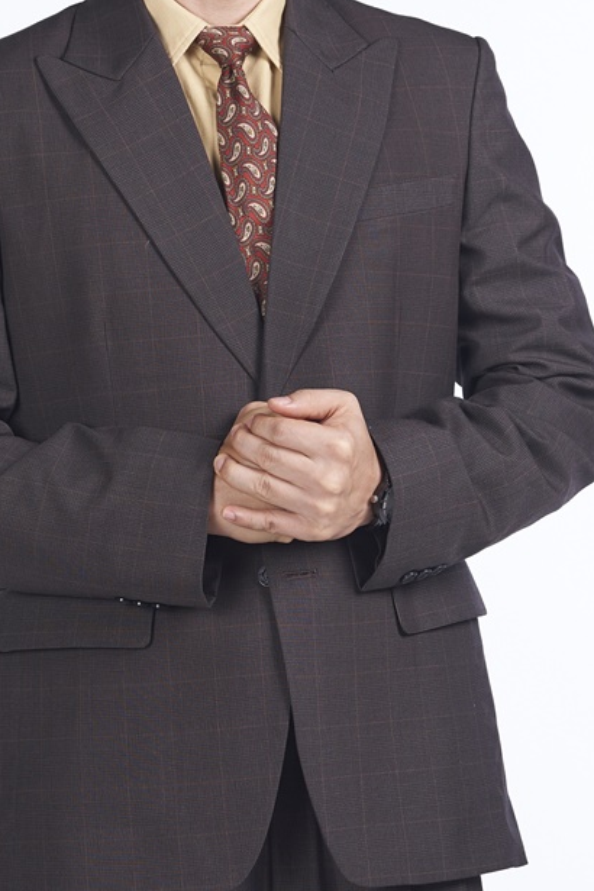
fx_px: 6039
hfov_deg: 5.6
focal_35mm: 244
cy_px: 311
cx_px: 206
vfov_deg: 8.4
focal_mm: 125
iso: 200
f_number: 5.6
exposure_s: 1/125
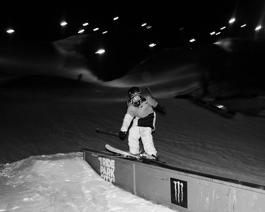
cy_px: 106
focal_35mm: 41
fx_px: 322
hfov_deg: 44.7
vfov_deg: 36.5
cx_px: 152
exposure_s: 1/60
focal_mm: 24
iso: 800
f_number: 4
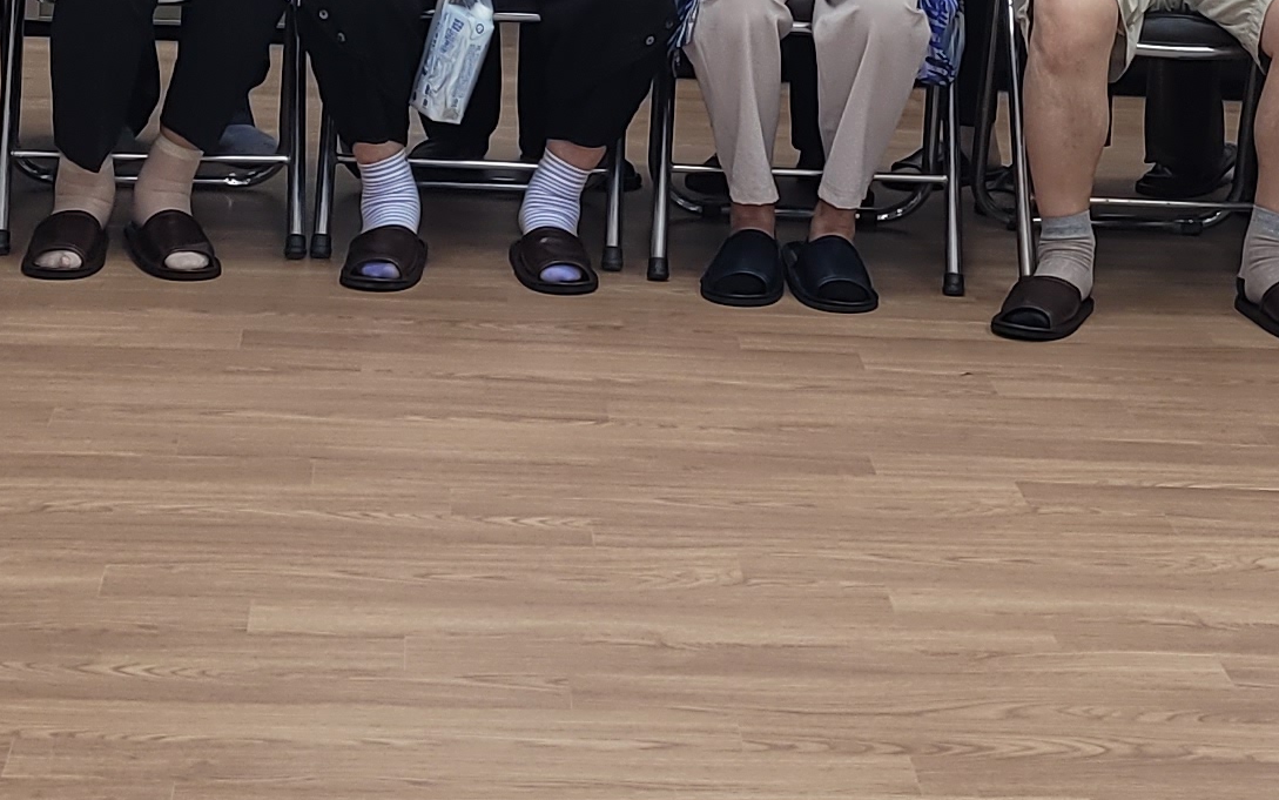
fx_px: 3556
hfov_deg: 20.4
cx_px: 723
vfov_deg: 12.2
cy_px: -446
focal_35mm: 102
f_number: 1.8
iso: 64
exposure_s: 1/120
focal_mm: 5.4
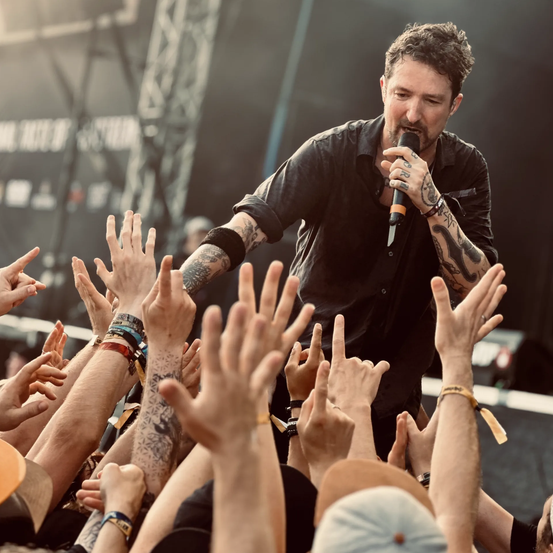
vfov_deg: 19.1
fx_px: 1645
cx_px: 276
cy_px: 238
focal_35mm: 91
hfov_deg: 19.1
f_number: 2.8
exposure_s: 1/121
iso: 32
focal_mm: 9
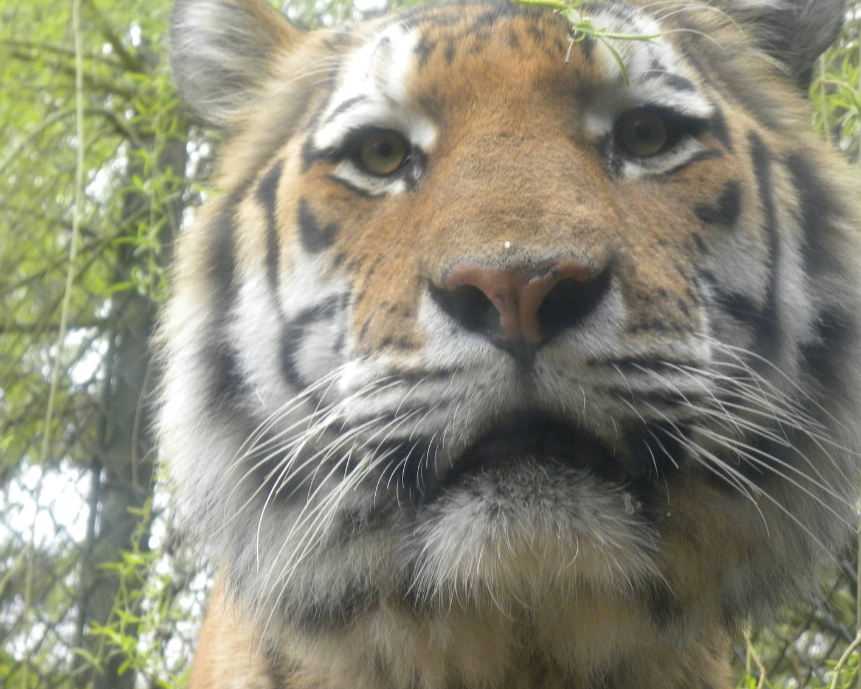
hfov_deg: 14.9
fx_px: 3287
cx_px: 469
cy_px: 328
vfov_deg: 12.0
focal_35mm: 129
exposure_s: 1/82.3
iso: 216
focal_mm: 20.8
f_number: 4
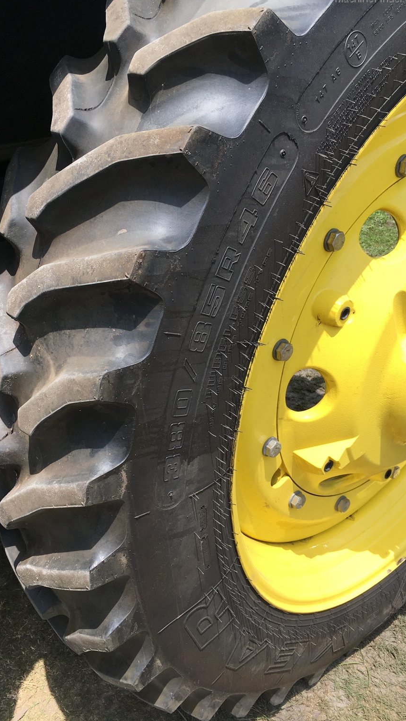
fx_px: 613
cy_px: 359
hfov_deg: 36.4
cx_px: 150
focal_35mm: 32
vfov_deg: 61.0
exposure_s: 1/769
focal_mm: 4.15
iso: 25
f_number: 2.2
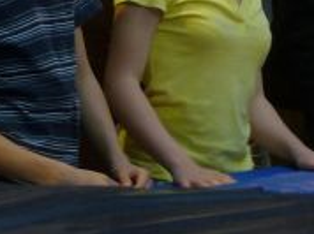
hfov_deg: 8.5
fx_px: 2120
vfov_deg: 6.3
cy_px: -88
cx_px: 131
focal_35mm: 234
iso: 100
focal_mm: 8
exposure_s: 1/8
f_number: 4.2
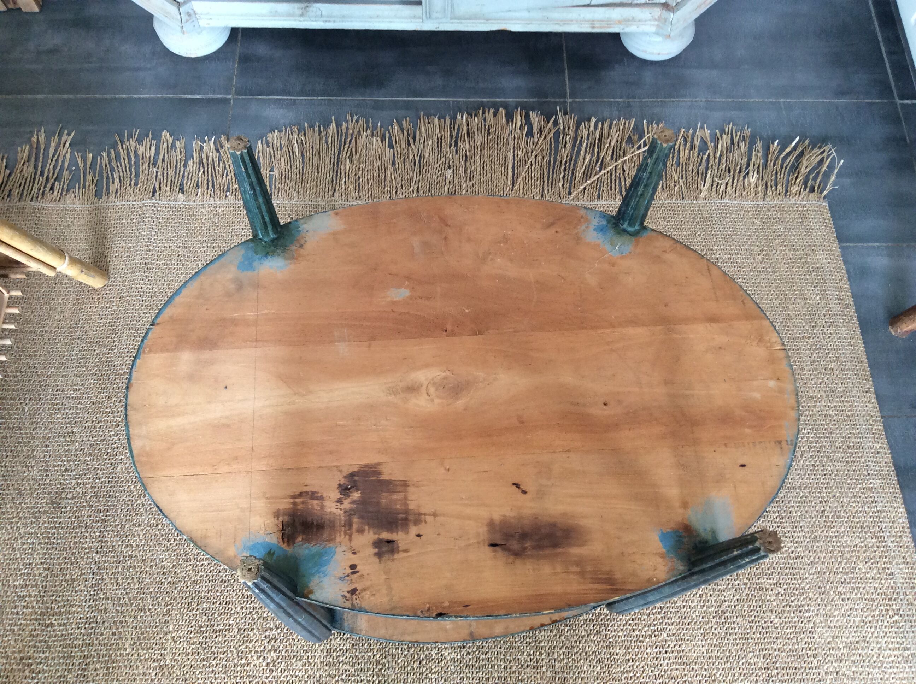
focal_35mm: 32
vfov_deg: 44.1
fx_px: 846
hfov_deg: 56.9
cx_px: 458
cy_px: 342
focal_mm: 3.3
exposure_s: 1/25
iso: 80
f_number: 2.4
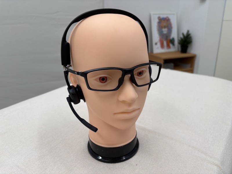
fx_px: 174
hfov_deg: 67.3
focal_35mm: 26
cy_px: 87
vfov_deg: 53.1
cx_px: 116
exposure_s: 1/100
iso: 100
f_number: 1.6
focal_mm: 5.96
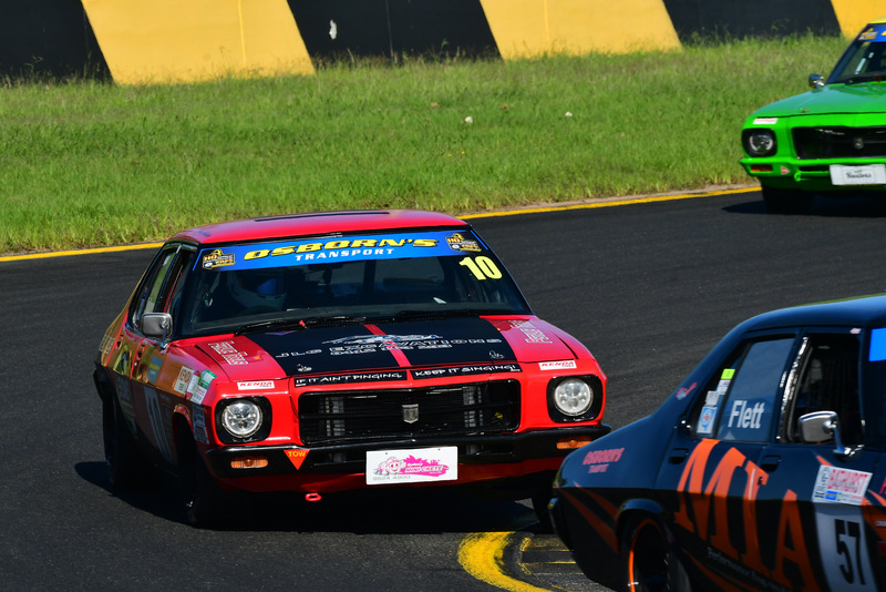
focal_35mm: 465
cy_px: 296
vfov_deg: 3.0
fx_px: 11448
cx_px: 443
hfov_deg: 4.4
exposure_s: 1/640
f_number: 13
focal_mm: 310
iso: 400
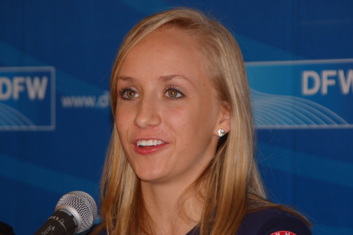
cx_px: 176
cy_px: 118
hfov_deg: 8.1
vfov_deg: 5.4
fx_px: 2498
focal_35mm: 255
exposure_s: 1/60
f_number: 6.3
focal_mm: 170
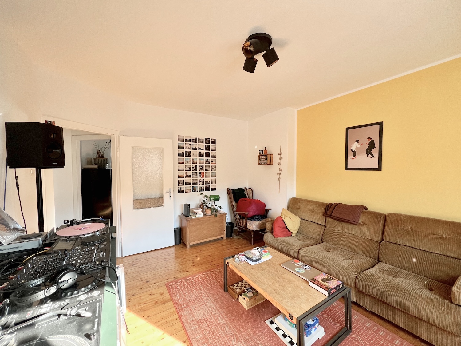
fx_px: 173
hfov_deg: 106.2
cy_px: 173
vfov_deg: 89.9
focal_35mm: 13
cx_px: 230
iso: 125
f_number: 1.8
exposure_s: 1/99
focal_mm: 1.57
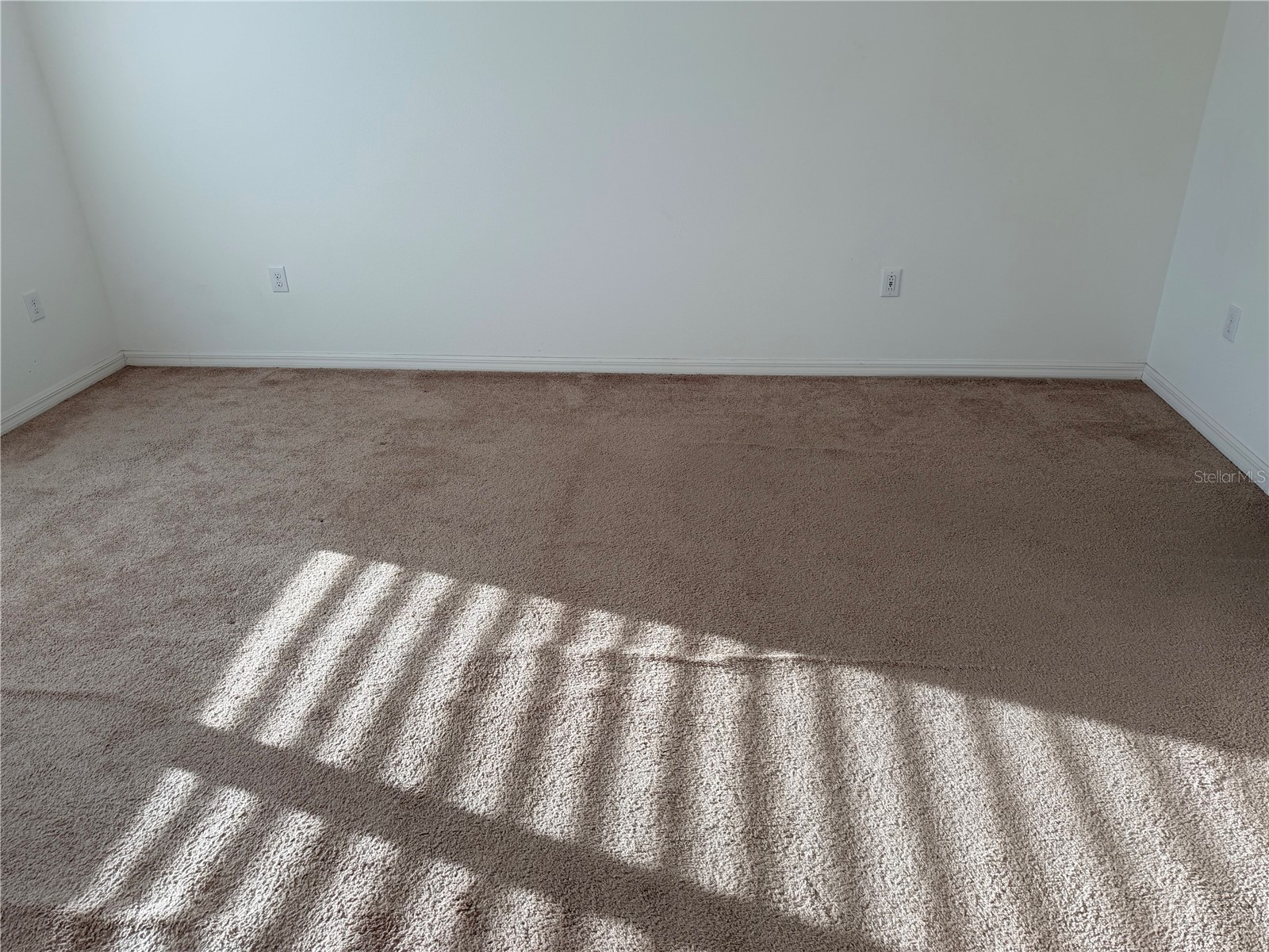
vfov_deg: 56.8
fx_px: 880
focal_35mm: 24
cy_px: 476
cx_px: 634
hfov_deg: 71.6
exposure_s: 1/379
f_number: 1.78
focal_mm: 6.76
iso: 80
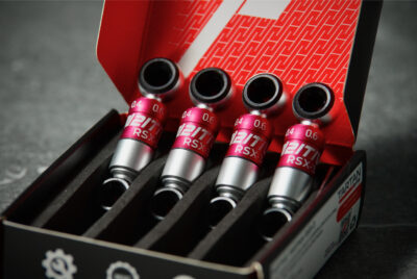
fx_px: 1891
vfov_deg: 8.5
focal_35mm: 163
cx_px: 208
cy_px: 140
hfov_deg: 12.6
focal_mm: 163
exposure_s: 1/80
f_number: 5.6
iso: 800
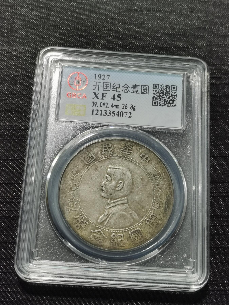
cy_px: 152
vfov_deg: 34.9
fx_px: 485
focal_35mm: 55
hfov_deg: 26.6
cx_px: 114
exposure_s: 1/100
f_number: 1.8
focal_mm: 5.58
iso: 64
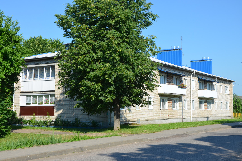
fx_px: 302
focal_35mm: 45
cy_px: 80
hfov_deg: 43.6
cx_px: 121
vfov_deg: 29.9
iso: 125
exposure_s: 1/250
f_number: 8
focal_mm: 30
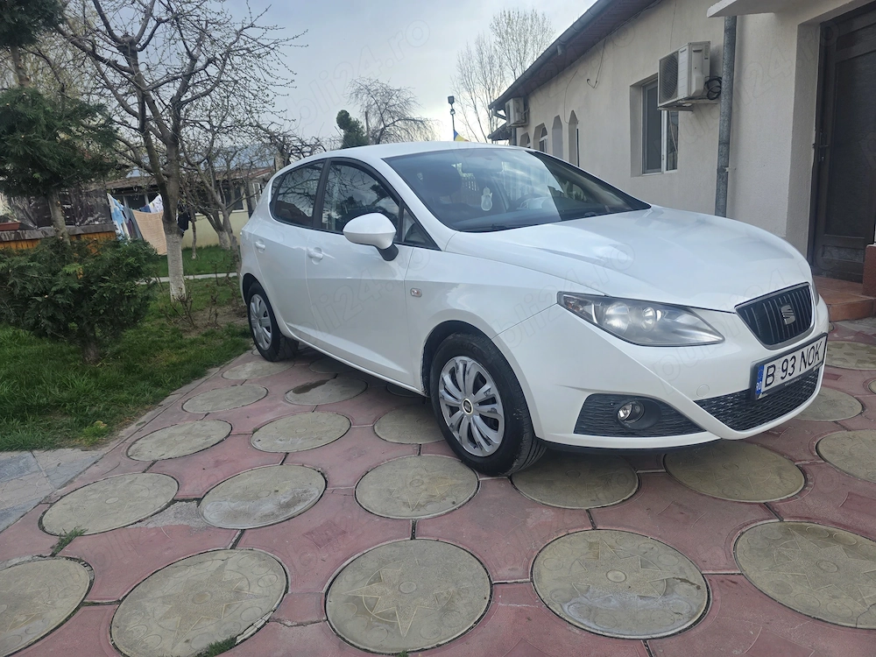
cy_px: 328
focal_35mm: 23
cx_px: 438
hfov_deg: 73.9
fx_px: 582
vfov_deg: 58.9
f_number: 1.7
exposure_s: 1/359
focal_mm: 6.3
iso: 32
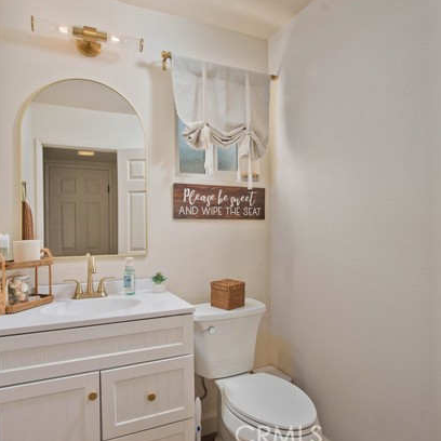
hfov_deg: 64.9
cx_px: 204
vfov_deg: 65.0
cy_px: 220
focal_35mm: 24
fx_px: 346
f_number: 5.6
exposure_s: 1/1250
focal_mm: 18
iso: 400
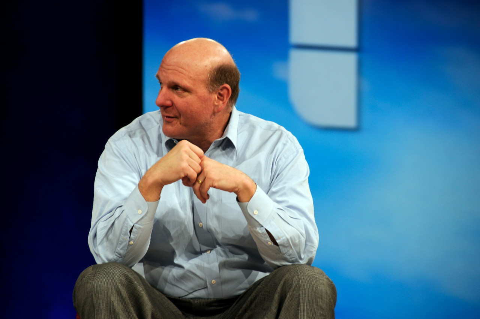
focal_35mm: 300
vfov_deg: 4.6
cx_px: 240
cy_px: 160
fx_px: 3995
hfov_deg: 6.9
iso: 200
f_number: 5.6
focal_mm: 200
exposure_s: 1/40
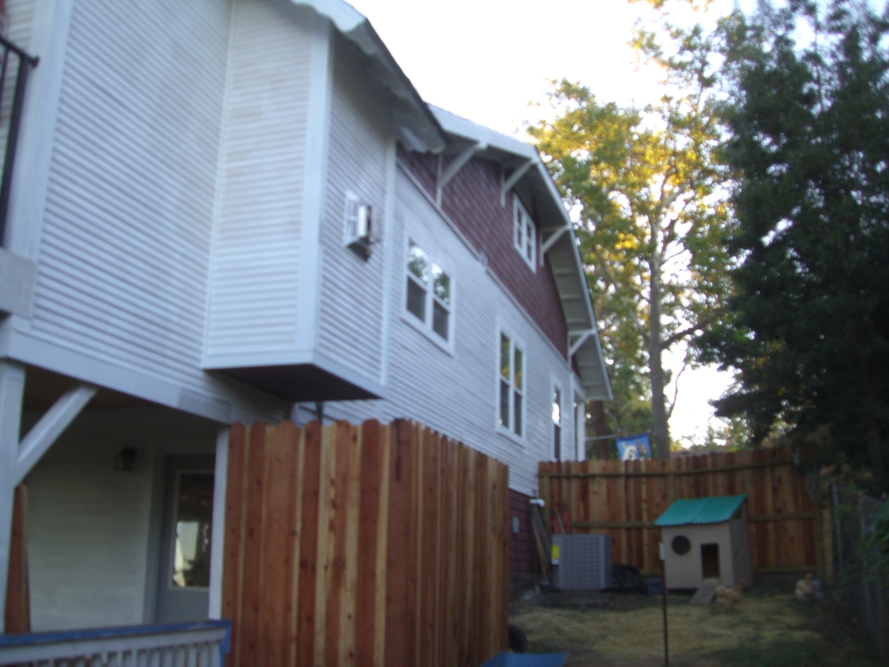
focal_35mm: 38
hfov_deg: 49.0
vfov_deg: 37.7
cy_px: 334
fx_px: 976
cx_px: 444
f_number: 2.7
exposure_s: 1/80
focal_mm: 6.2
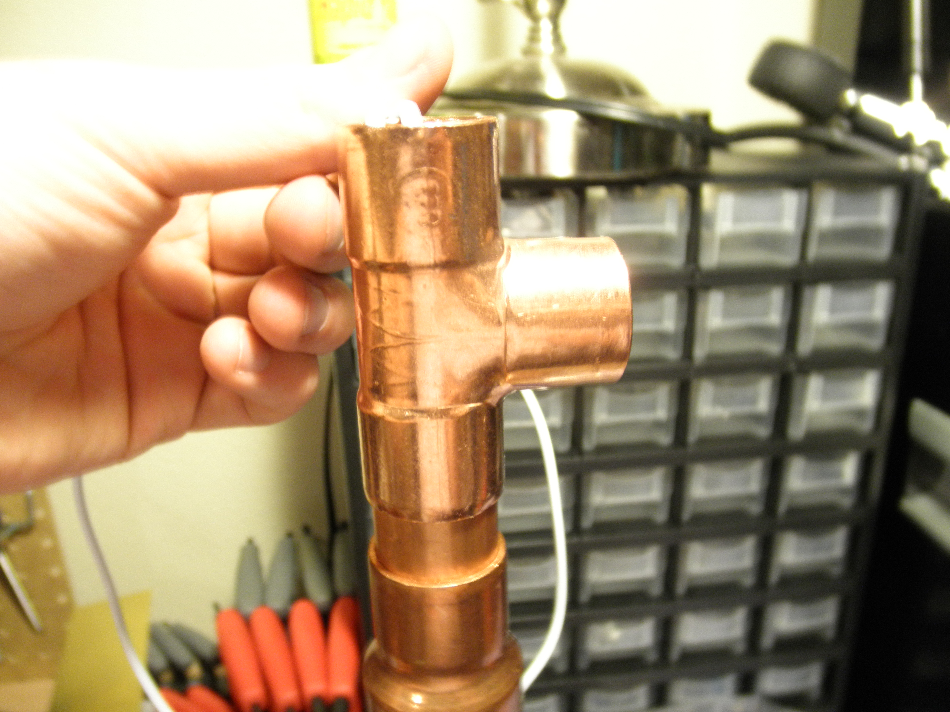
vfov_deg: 49.7
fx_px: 768
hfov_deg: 63.4
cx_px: 475
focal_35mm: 28
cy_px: 356
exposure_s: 1/6
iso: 200
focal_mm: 5
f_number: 3
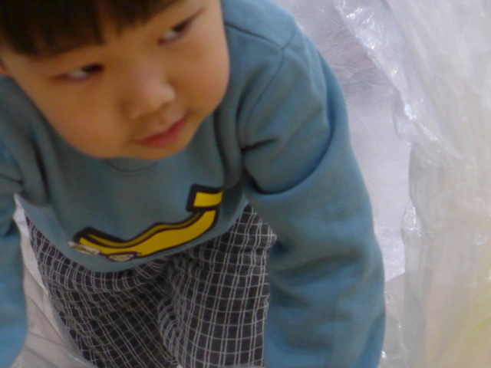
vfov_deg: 16.4
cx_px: 246
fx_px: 1277
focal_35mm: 90
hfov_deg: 21.8
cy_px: 184
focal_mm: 17.7
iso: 1600
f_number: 2.3
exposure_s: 1/500
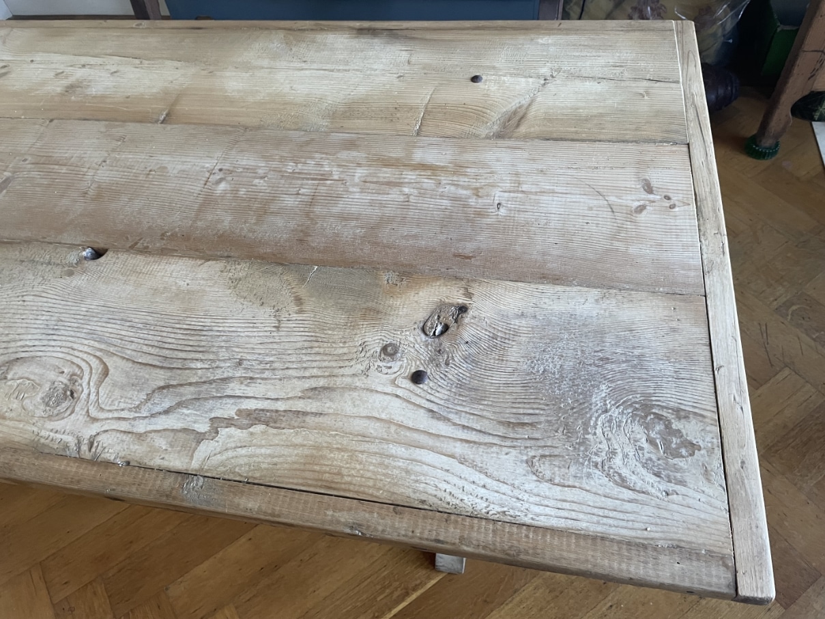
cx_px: 412
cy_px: 310
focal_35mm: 26
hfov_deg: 67.3
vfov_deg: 53.1
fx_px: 620
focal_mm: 4.2
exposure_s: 1/60
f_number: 1.6
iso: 250
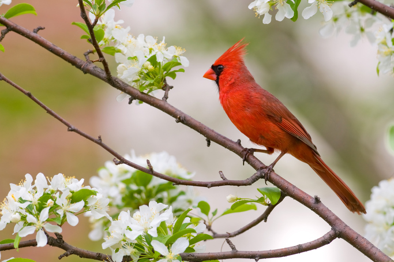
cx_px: 204
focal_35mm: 478
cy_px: 126
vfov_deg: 2.9
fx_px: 5226
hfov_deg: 4.3
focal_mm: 300
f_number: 5
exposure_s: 1/500
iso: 250
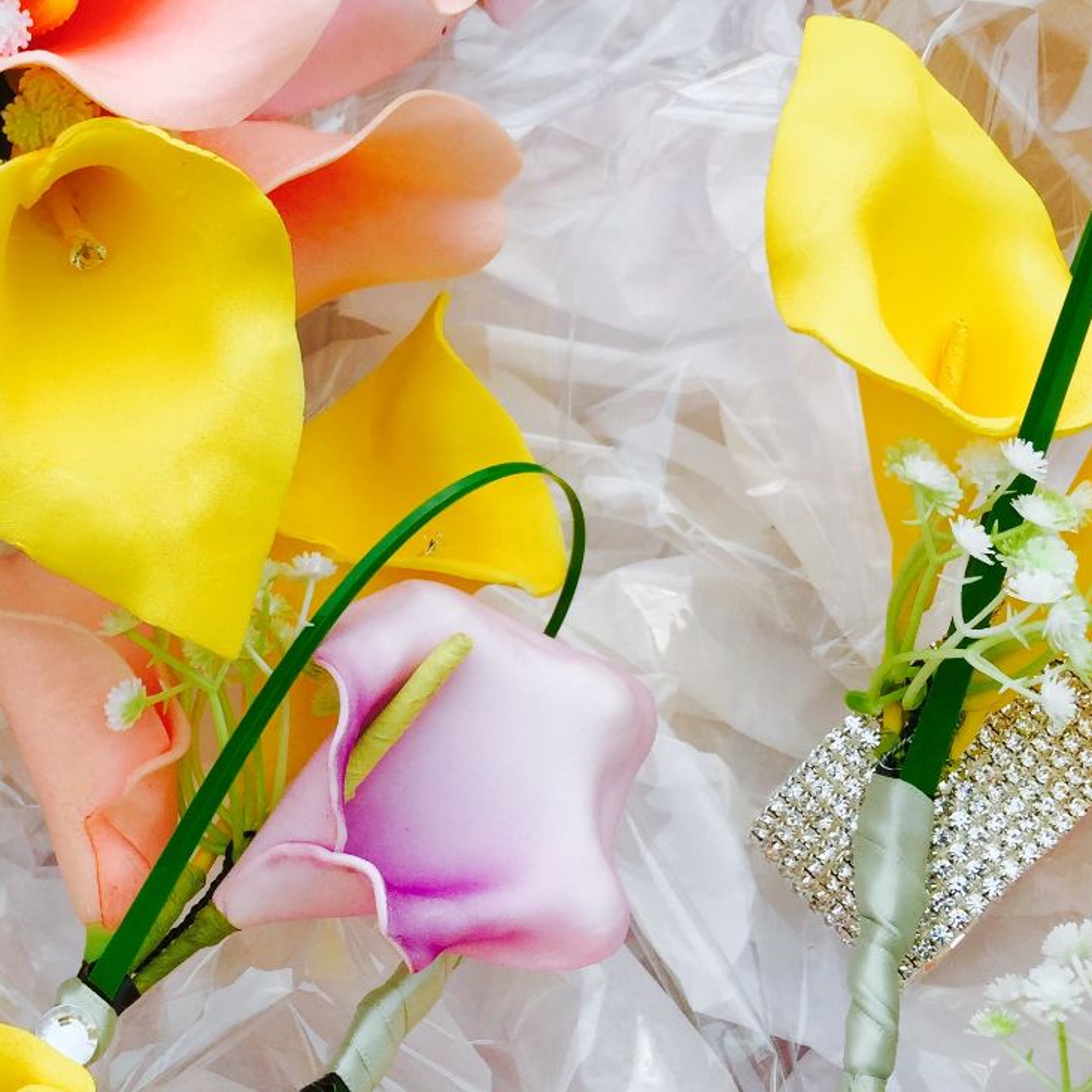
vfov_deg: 30.5
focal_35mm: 56
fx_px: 1999
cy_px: 425
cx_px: 266
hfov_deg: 30.0
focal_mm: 4.15
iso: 32
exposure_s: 1/1980
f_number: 2.2
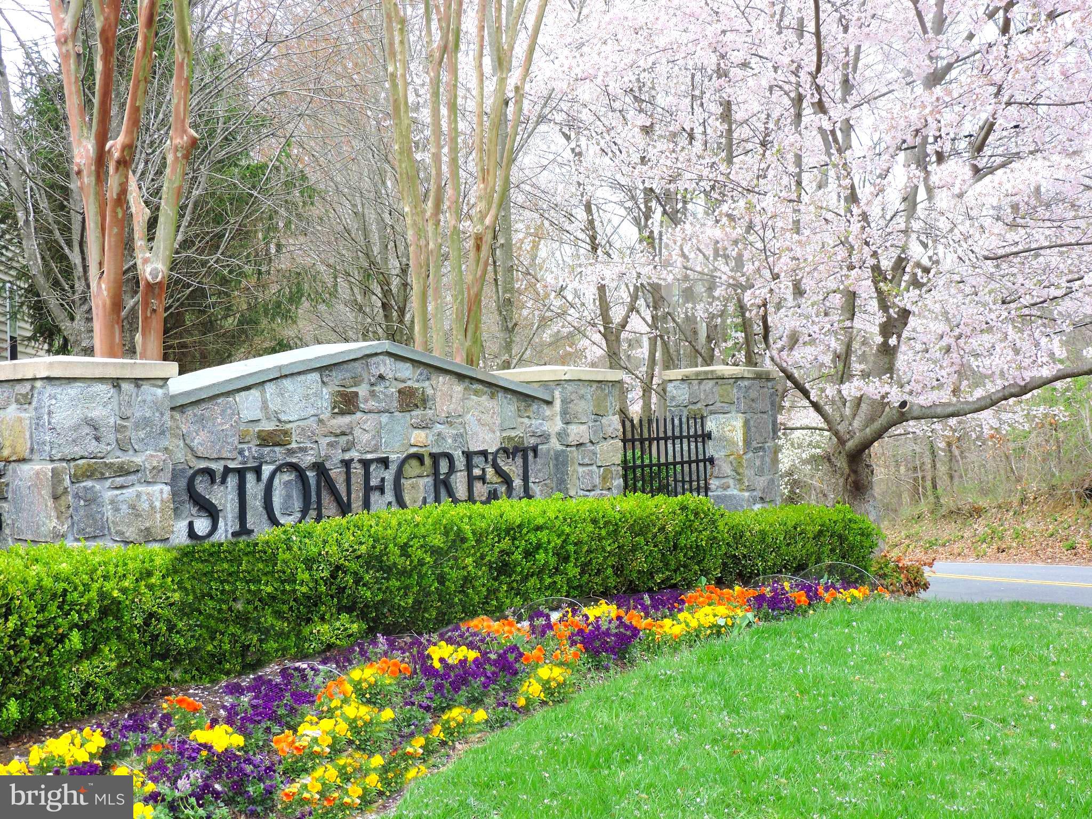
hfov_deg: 40.4
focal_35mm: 47
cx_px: 546
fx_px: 1483
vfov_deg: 30.9
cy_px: 410
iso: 100
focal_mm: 8.4
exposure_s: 1/200
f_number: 3.5
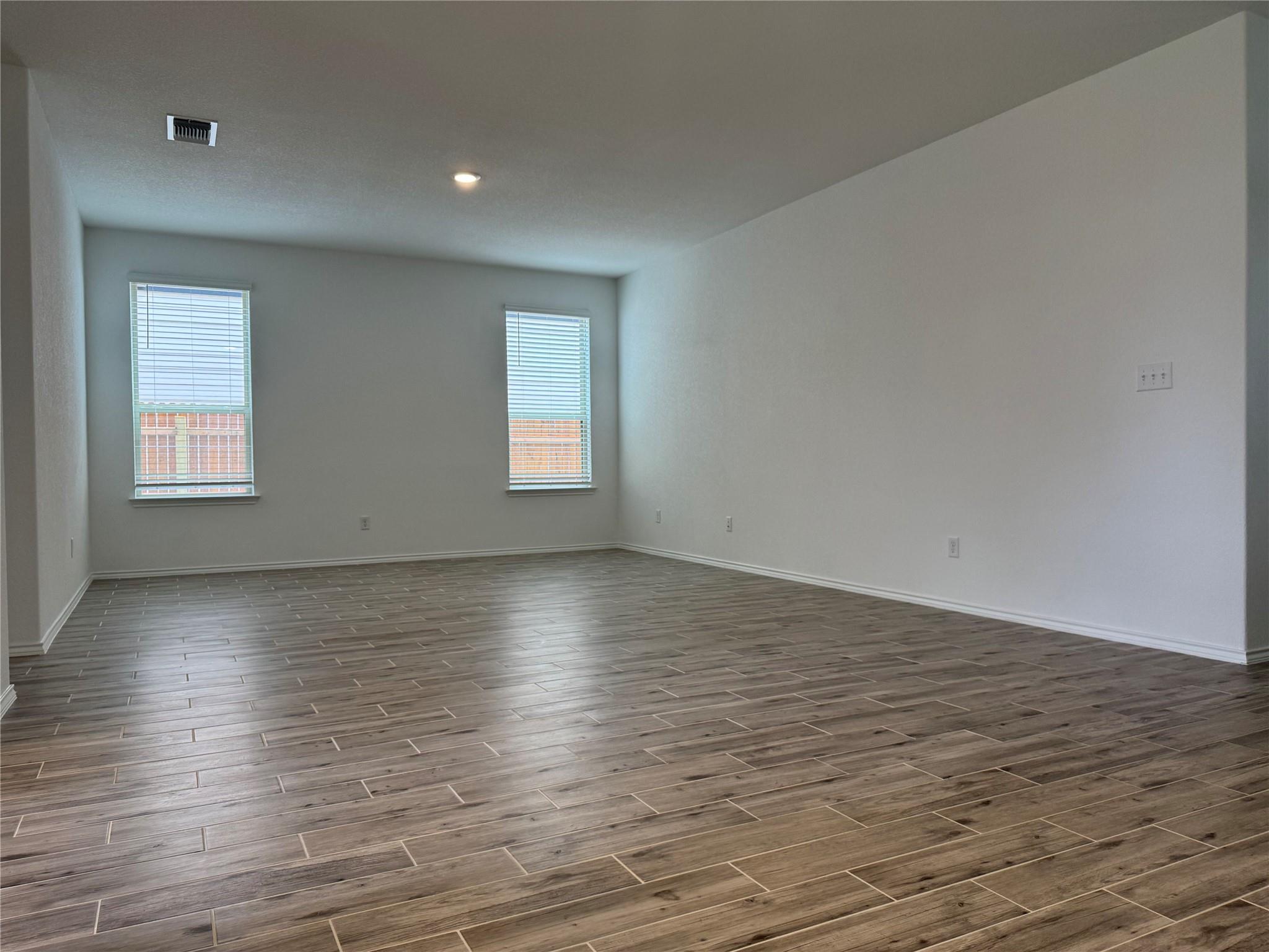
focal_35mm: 24
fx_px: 880
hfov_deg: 71.6
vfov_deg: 56.8
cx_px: 634
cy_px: 476
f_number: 1.78
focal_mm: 6.76
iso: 125
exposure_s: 1/120
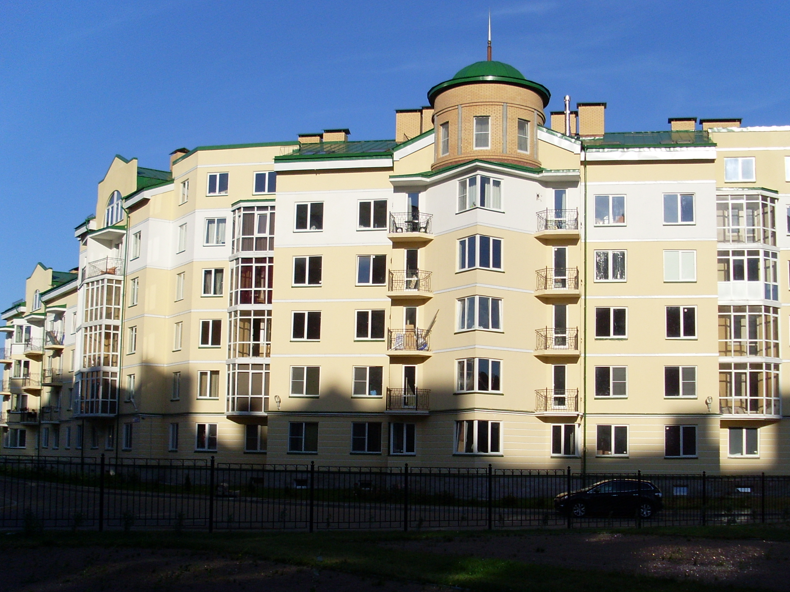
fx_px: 1050
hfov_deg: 41.1
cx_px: 463
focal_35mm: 46
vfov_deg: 31.4
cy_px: 348
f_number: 7.7
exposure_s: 1/500
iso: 80
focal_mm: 6.3
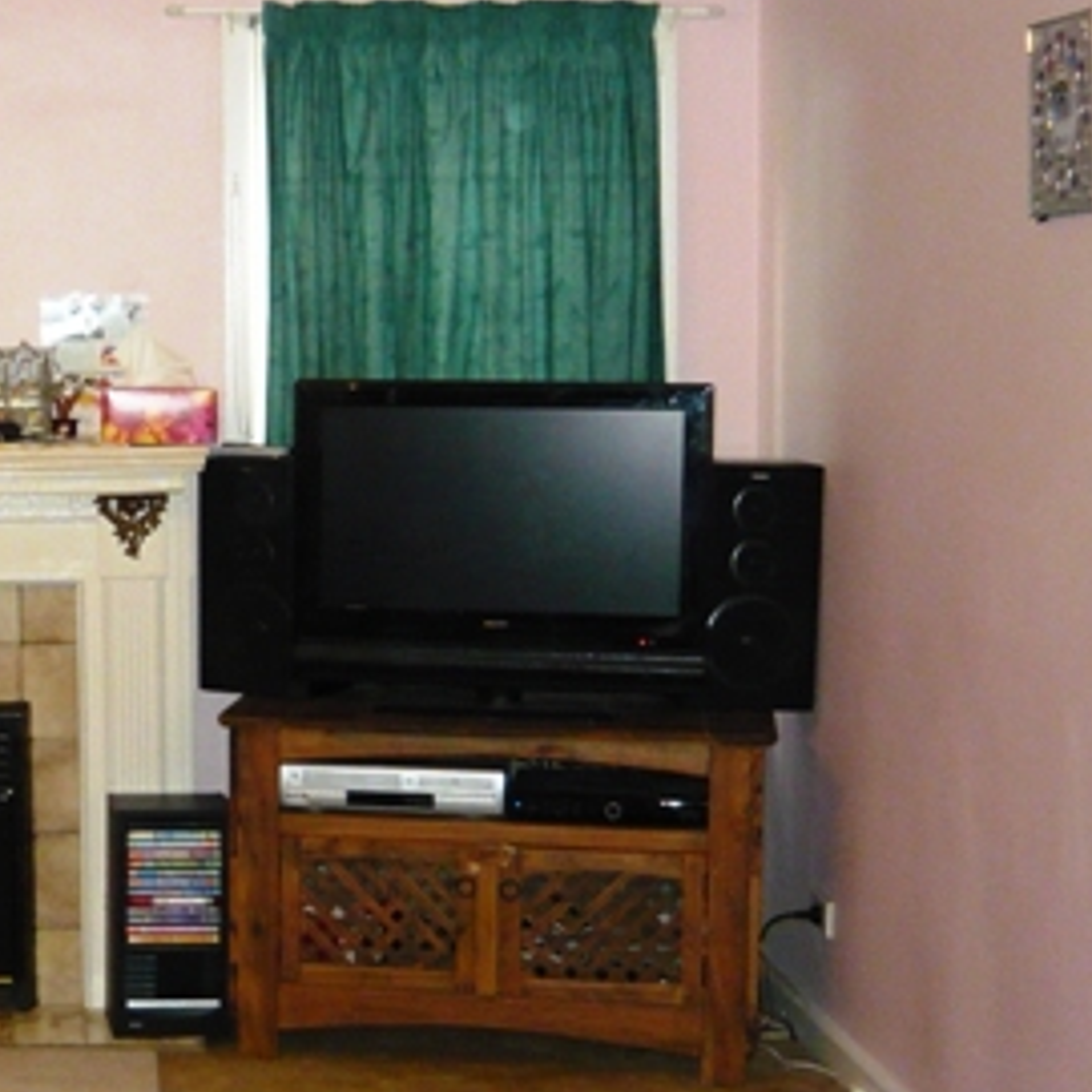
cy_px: 508
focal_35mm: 69
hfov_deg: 23.7
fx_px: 2463
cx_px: -44
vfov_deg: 25.0
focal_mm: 5.5
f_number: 2.8
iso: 400
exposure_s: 1/30
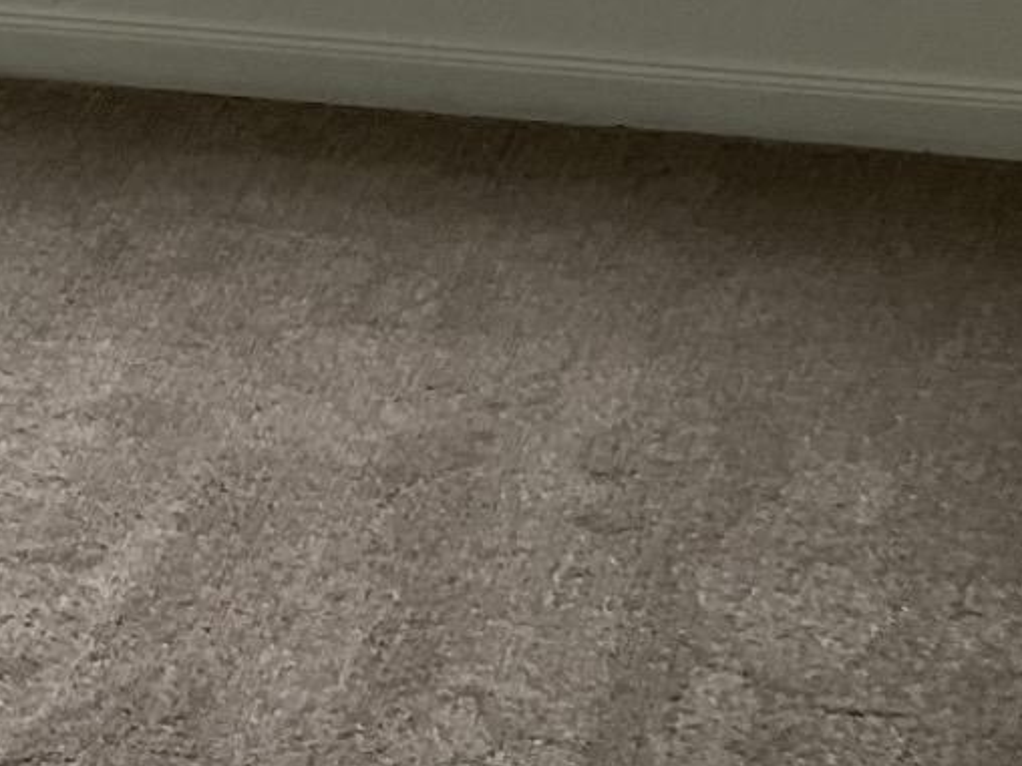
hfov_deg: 16.6
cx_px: 113
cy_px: -531
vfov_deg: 11.8
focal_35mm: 117
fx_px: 3454
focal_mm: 3
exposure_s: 1/120
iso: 32
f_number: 1.8
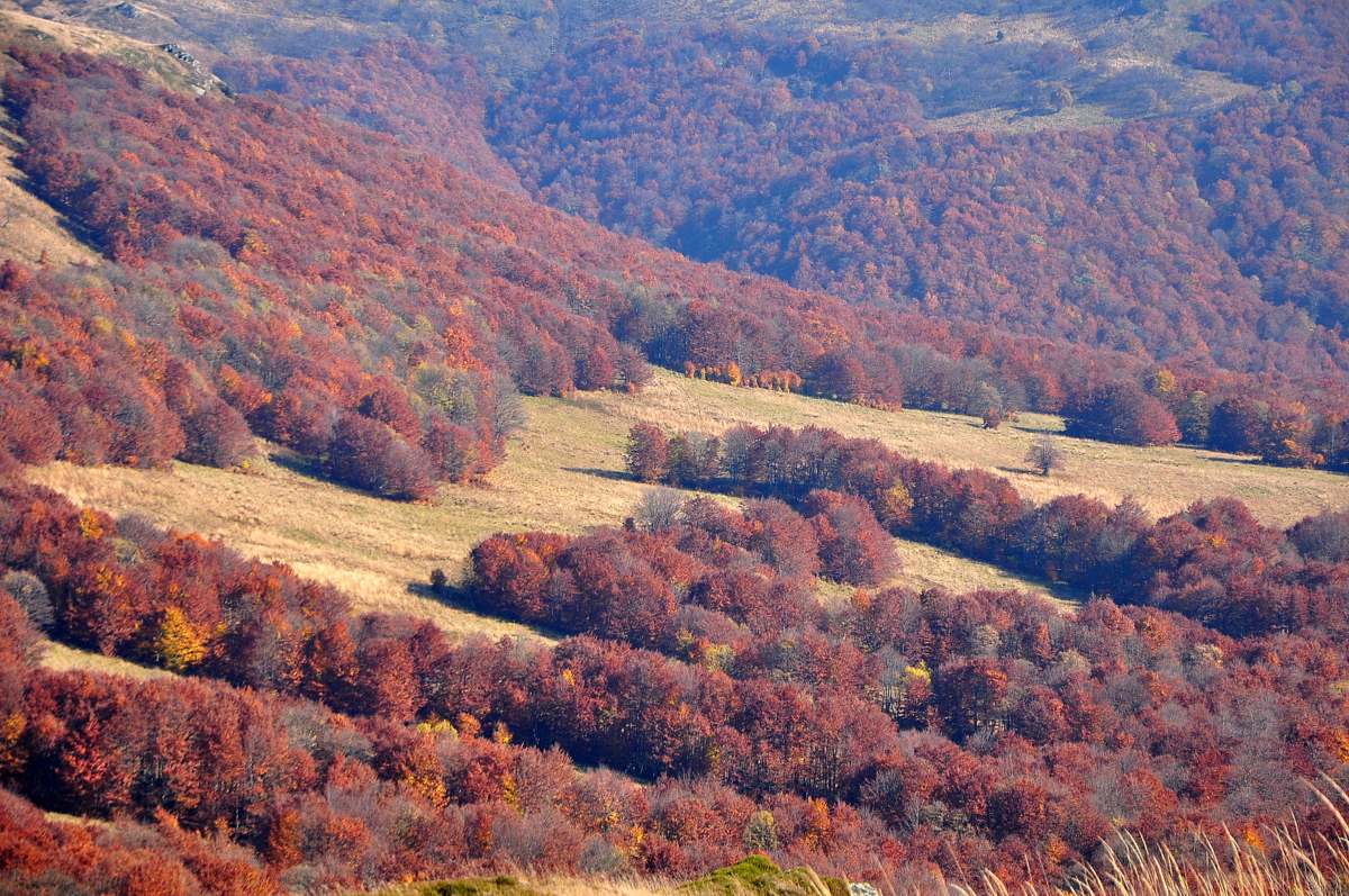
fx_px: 4772
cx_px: 674
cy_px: 448
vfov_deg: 10.7
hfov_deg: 16.1
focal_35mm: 128
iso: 400
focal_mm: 85
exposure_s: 1/640
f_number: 6.3
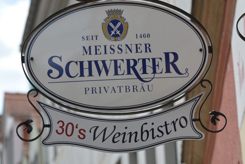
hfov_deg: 10.2
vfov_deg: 6.8
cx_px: 122
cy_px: 82
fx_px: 1379
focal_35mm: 202
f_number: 6.3
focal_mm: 135
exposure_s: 1/640
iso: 200
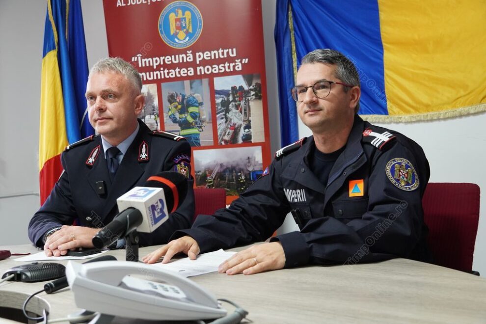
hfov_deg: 45.0
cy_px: 162
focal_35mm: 44
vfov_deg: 30.8
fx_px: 587
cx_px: 243
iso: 1250
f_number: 4.5
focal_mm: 29
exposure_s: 1/40
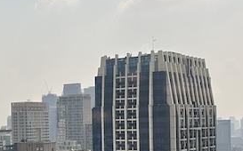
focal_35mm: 84
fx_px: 556
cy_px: 123
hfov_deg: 20.6
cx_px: -135
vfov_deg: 15.4
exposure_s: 1/8929
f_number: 1.78
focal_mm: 6.86
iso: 80
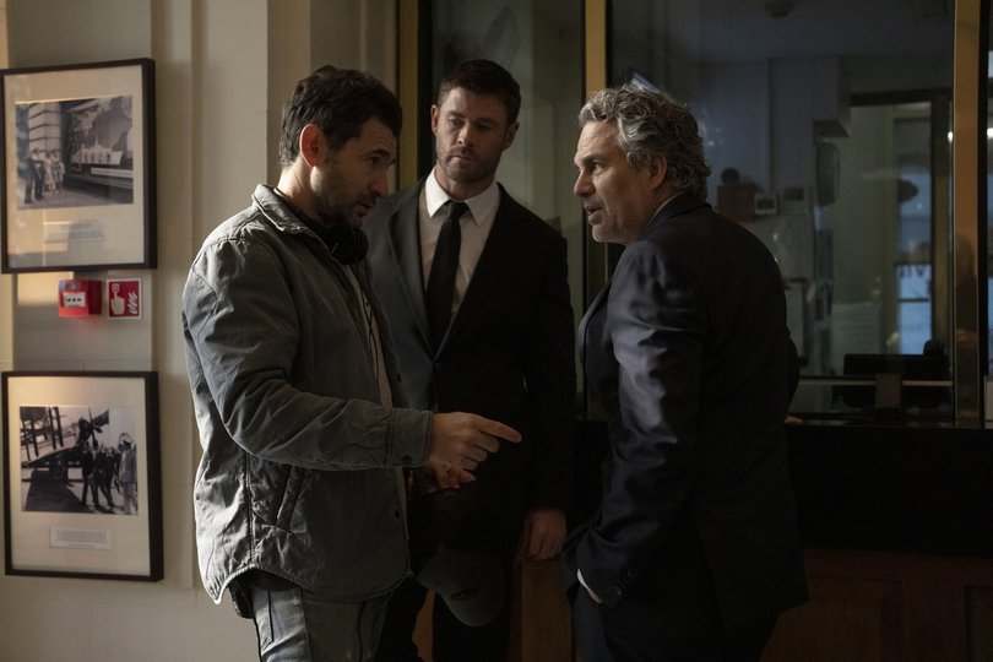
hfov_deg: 39.6
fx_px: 1379
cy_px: 331
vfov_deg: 27.0
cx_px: 496
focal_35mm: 50
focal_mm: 50
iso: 8000
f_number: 4
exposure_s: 1/500
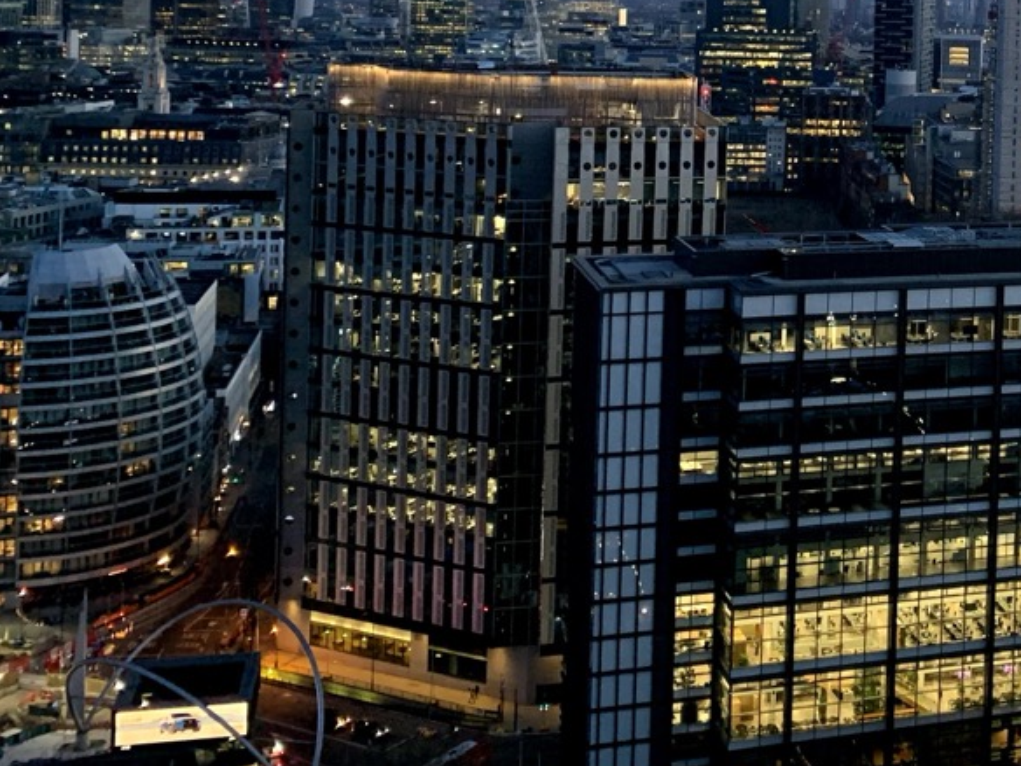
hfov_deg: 31.9
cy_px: 31
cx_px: 949
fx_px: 1681
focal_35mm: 57
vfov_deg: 24.7
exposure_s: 1/60
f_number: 1.8
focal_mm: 4.25
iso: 250
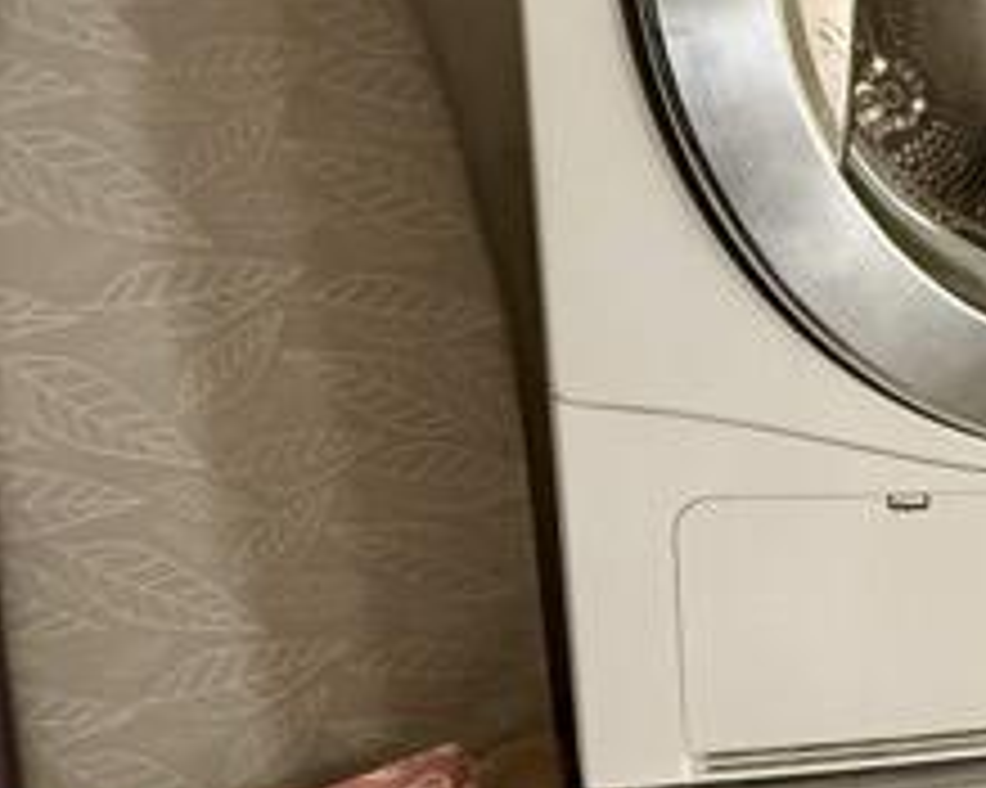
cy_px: 558
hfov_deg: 38.3
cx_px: 1076
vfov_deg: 36.7
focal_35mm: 40
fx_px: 1167
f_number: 2.2
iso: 640
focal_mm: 2.22
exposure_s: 1/60
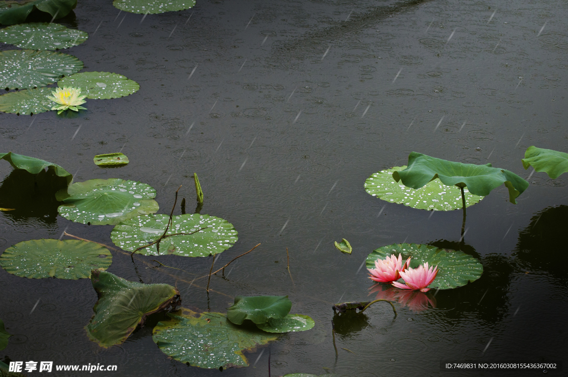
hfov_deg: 19.5
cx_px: 284
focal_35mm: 105
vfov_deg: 13.0
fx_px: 1655
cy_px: 188
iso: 400
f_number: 8
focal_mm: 70
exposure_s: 1/320
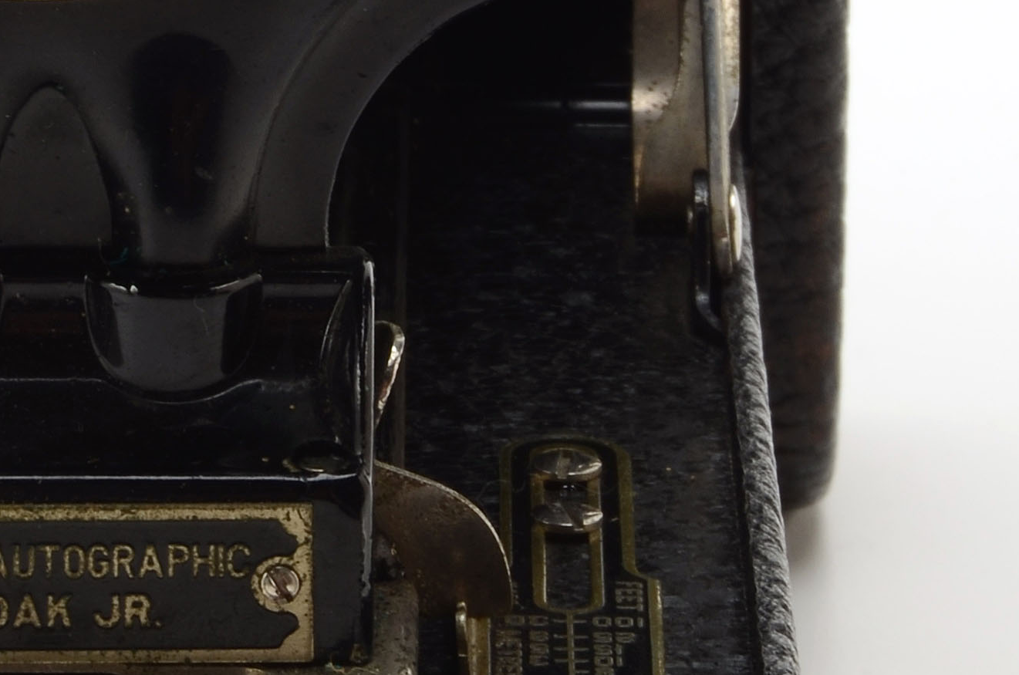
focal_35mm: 308
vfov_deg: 4.4
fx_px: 8696
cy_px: -371
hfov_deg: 6.7
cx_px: 123
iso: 100
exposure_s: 1/160
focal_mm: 55
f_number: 20
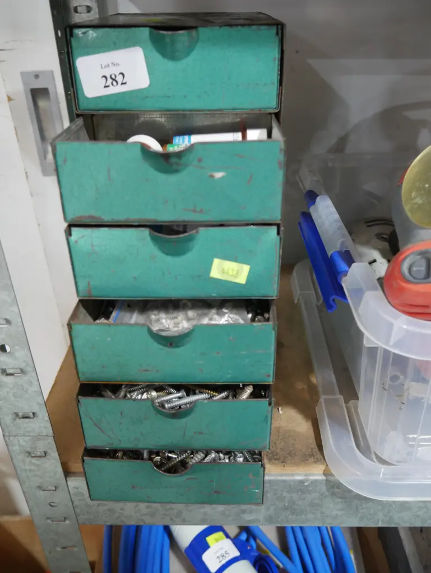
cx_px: 216
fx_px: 498
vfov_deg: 59.9
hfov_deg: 46.8
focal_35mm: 30
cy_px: 286
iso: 1250
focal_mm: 15
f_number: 3.6
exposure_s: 1/60
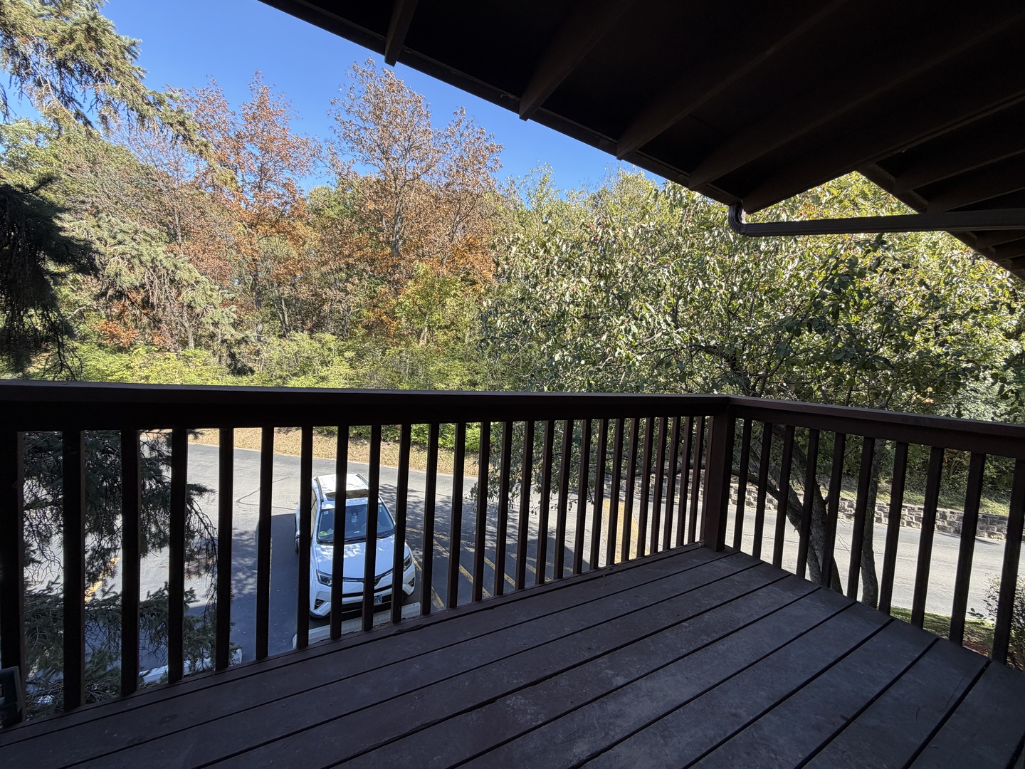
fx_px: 415
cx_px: 512
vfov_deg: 85.7
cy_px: 384
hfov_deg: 102.1
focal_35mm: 14
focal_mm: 2.22
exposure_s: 1/262
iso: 50
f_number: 2.2
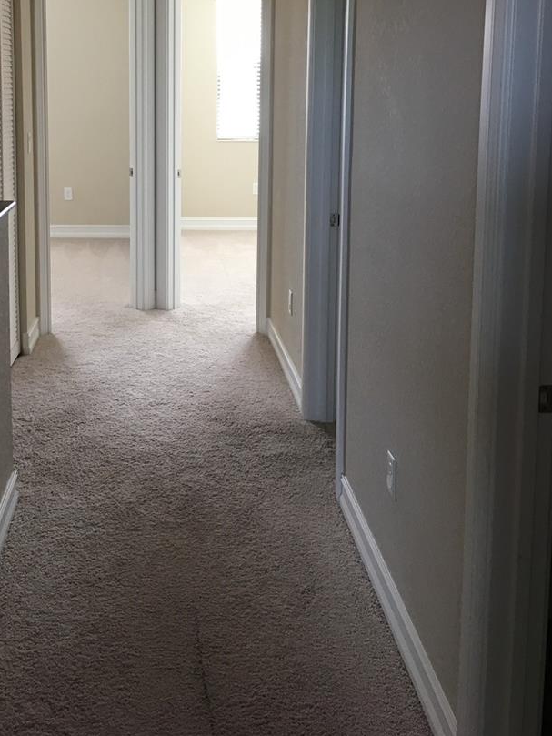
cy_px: 194
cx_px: 175
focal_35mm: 43
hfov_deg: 33.3
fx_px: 914
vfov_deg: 42.6
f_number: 2.2
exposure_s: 1/30
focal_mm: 4.15
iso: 64
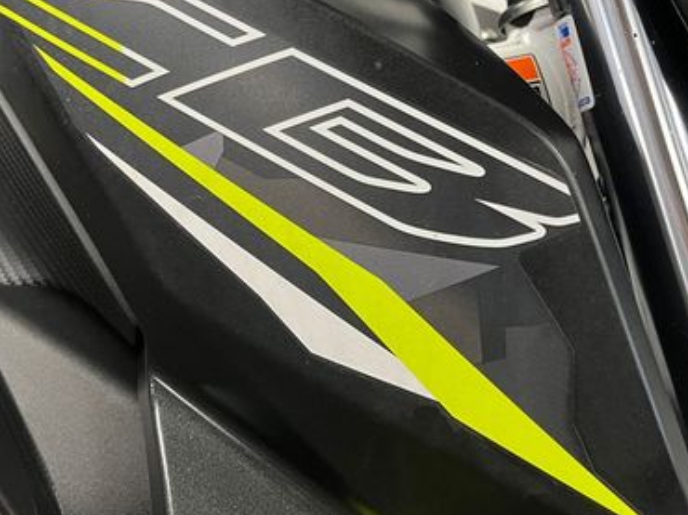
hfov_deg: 41.9
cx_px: 268
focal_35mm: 45
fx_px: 894
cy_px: 171
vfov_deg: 31.9
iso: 200
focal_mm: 5.1
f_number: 1.6
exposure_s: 1/50
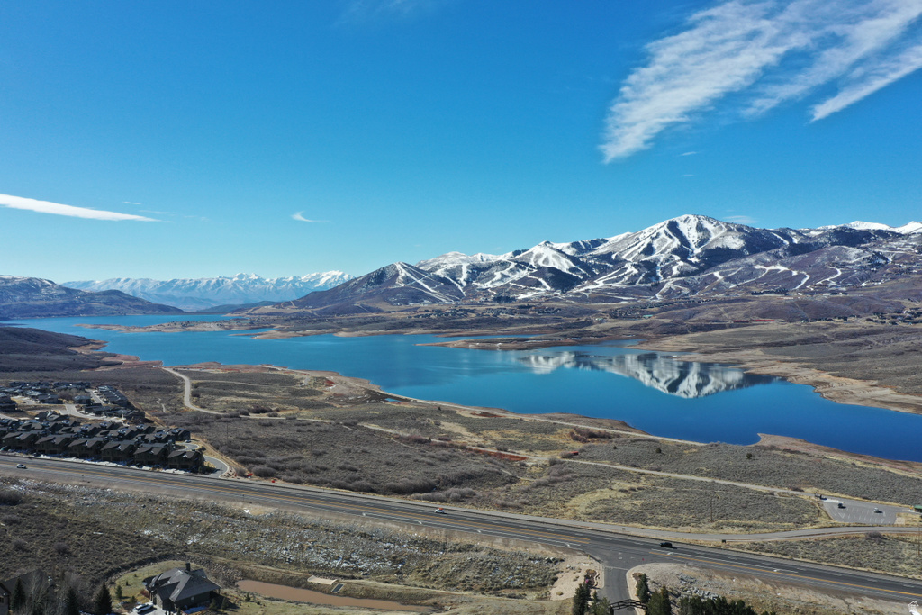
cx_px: 461
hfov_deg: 65.5
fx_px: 717
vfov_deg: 46.4
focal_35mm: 28
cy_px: 308
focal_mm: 10.26
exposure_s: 1/320
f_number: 7.1
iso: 100
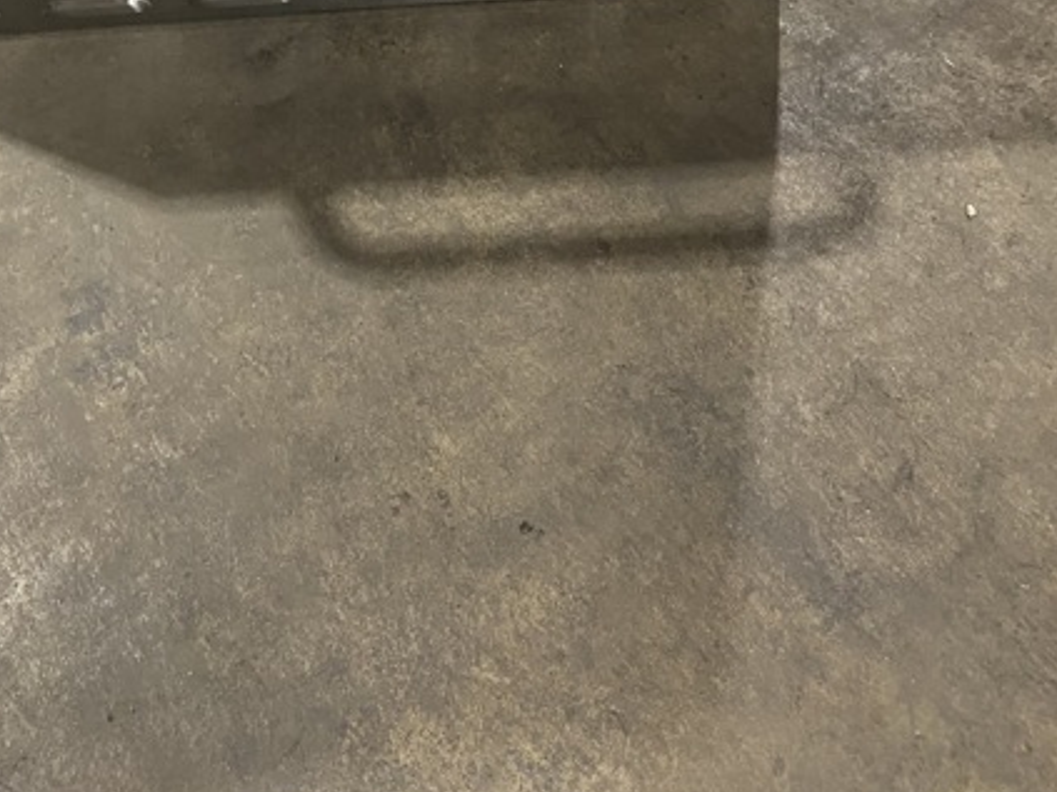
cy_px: -159
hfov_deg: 37.5
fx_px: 1526
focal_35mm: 50
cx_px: 305
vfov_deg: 26.0
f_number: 1.8
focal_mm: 4.25
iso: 320
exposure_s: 1/60
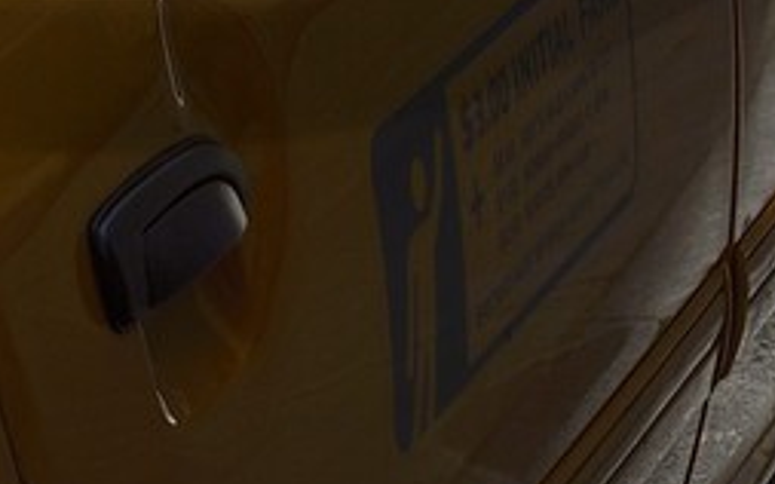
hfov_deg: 6.5
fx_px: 6800
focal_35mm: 322
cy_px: -1124
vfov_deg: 3.9
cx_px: 95
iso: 200
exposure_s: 1/200
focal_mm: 50
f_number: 11
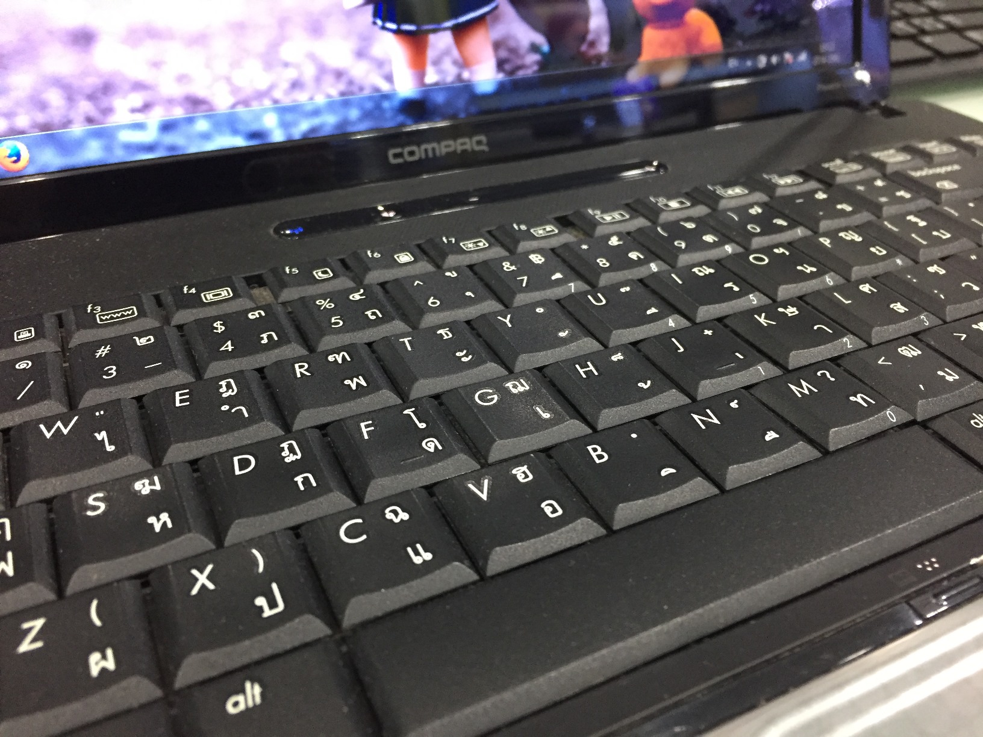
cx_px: 492
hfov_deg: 61.7
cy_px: 368
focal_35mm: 29
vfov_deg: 48.2
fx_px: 824
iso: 250
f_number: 2.2
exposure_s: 1/33
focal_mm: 4.15
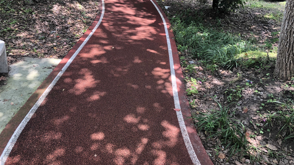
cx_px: 146
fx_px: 242
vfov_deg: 37.4
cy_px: 57
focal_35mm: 31
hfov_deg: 62.6
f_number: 1.8
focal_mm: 4
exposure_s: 1/120
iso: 40
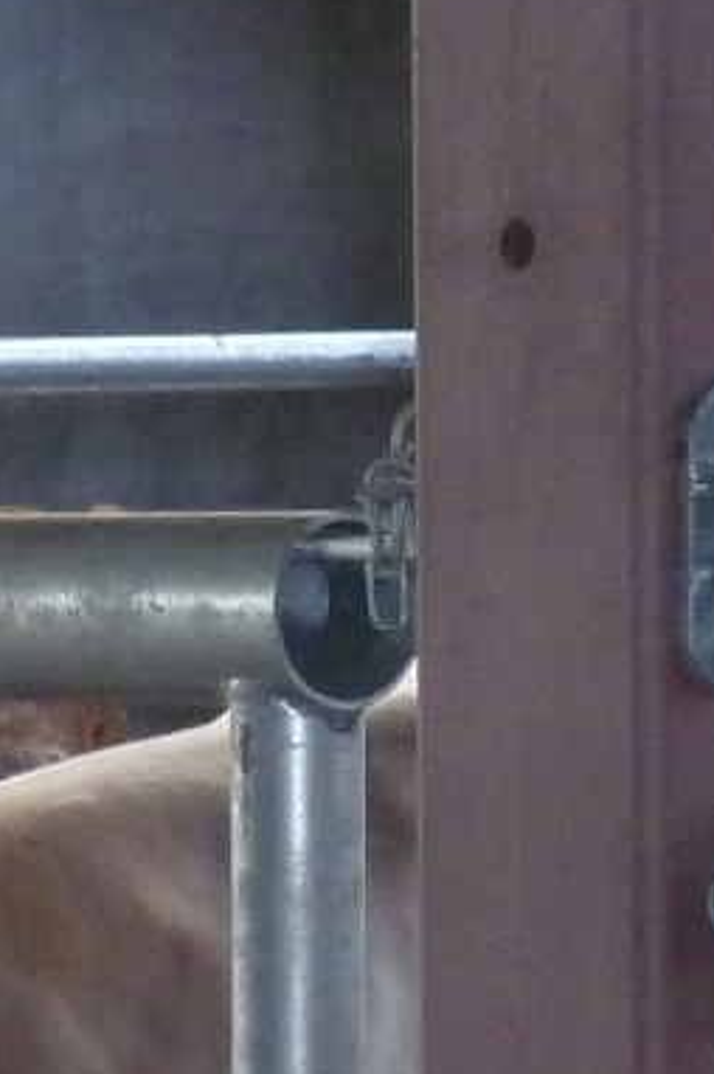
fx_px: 7987
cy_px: 1178
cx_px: -1718
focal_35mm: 268
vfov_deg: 7.6
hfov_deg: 4.8
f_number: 3.5
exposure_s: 1/40
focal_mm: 8.6
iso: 320
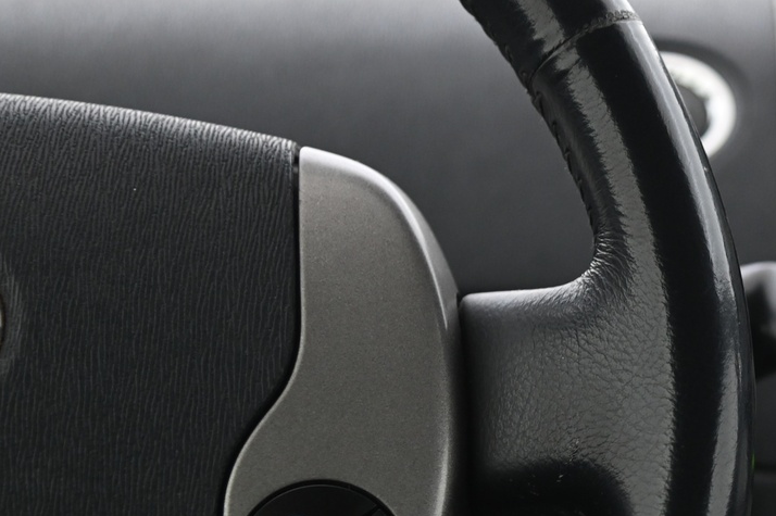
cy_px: 446
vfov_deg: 10.3
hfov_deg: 15.3
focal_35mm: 132
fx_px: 2843
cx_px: 741
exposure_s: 1/20
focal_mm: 58
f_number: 4
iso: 2000
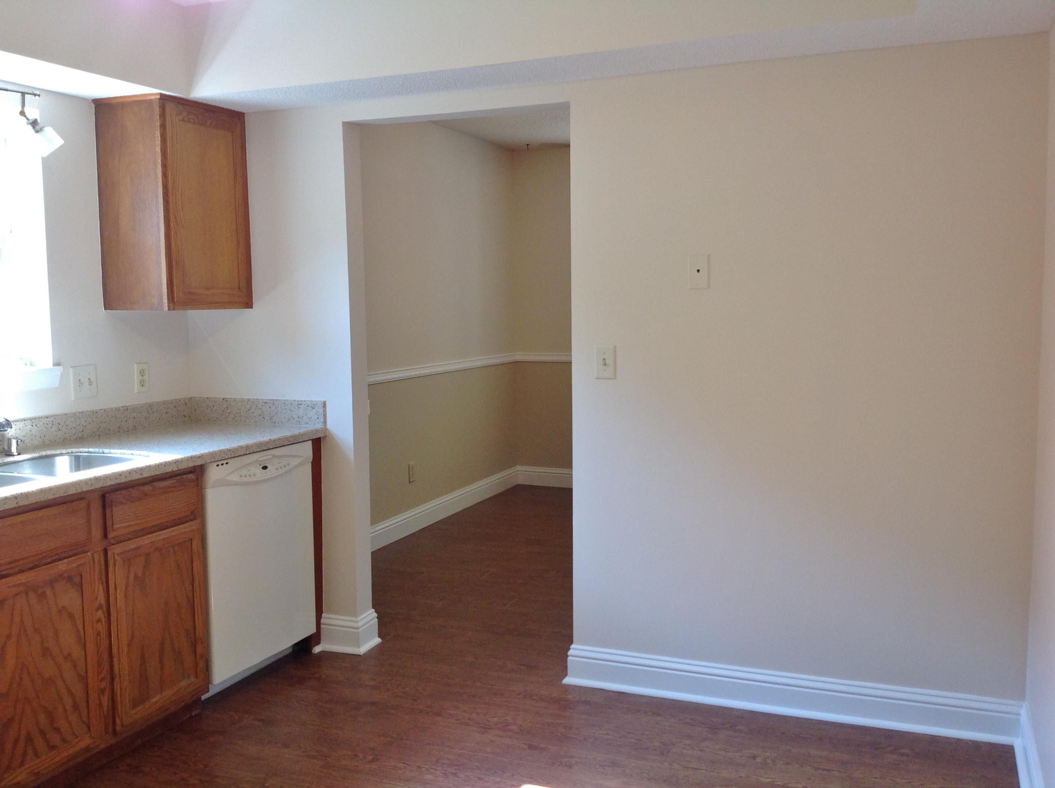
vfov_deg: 40.6
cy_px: 394
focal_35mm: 35
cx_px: 528
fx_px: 1065
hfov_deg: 52.7
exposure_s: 1/60
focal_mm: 4.28
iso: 80
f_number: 2.4
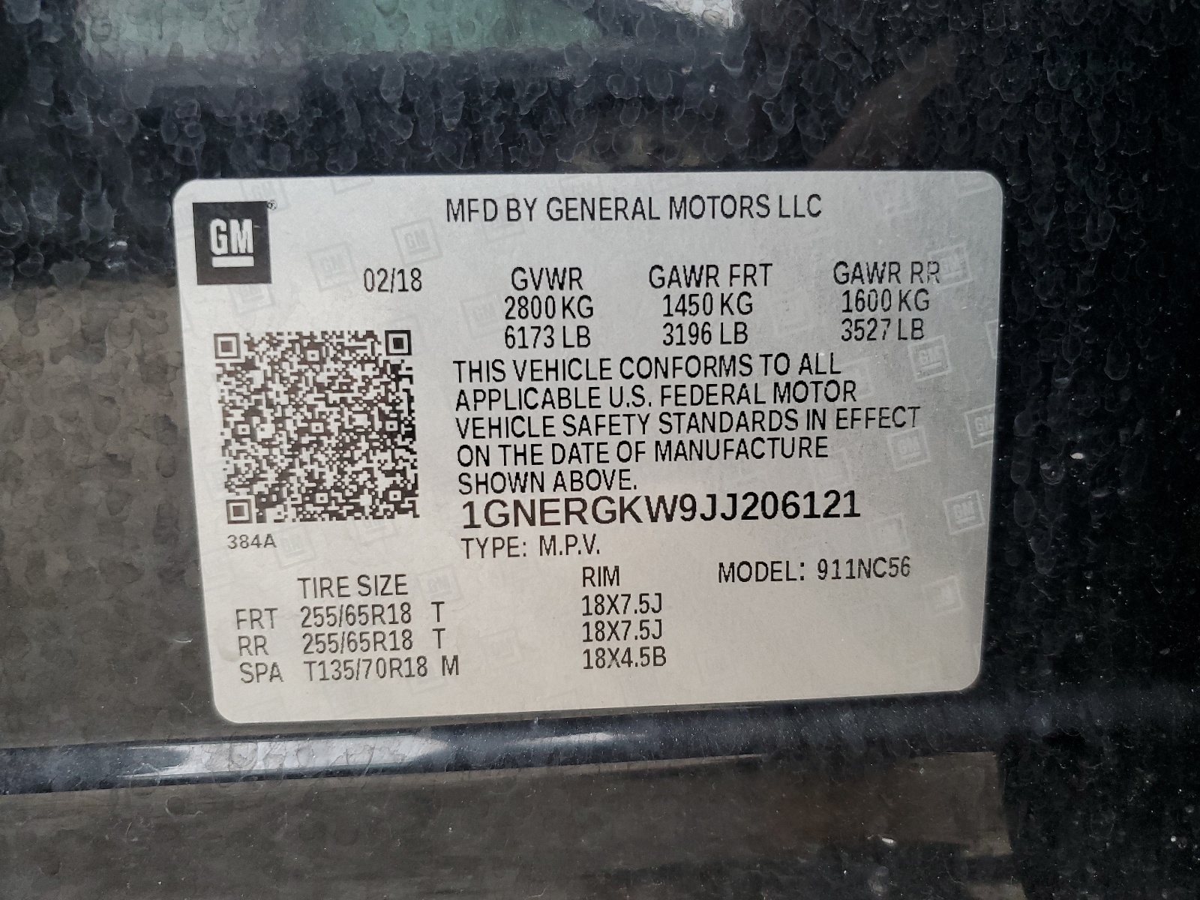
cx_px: 600
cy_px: 450
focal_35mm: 26
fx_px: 901
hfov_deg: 67.3
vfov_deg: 53.1
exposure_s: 1/60.2
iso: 84
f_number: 1.5
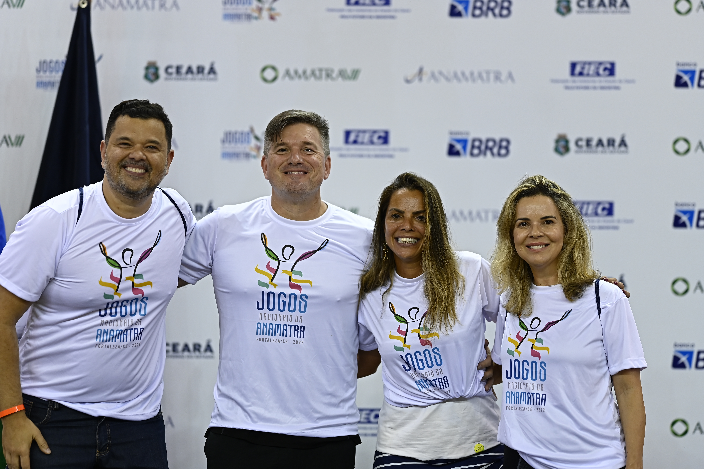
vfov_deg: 10.1
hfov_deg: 15.2
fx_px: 2638
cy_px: 234
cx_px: 352
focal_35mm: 135
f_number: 1.8
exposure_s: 1/320
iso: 800
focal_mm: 135
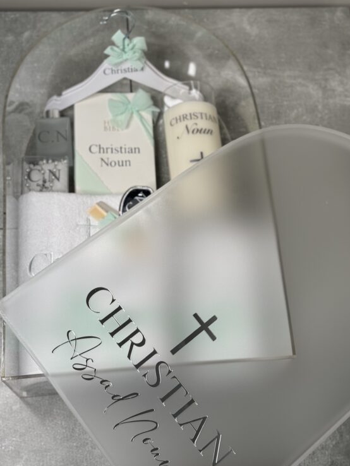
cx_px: 169
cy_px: 227
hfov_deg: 28.0
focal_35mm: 52
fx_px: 701
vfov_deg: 36.8
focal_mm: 6.86
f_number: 1.78
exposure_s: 1/268
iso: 64
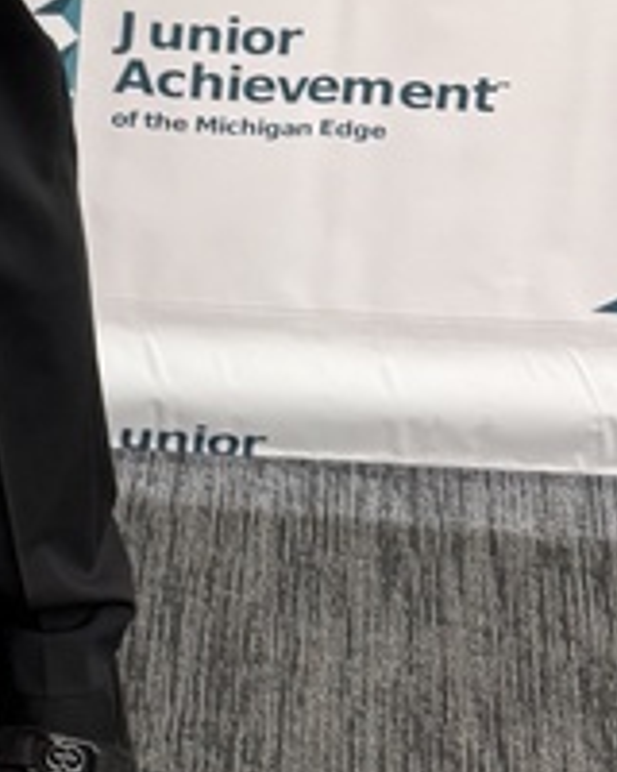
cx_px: -667
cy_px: -606
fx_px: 2739
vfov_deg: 14.2
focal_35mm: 120
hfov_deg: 11.4
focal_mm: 6.76
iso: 160
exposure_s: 1/60
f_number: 1.78
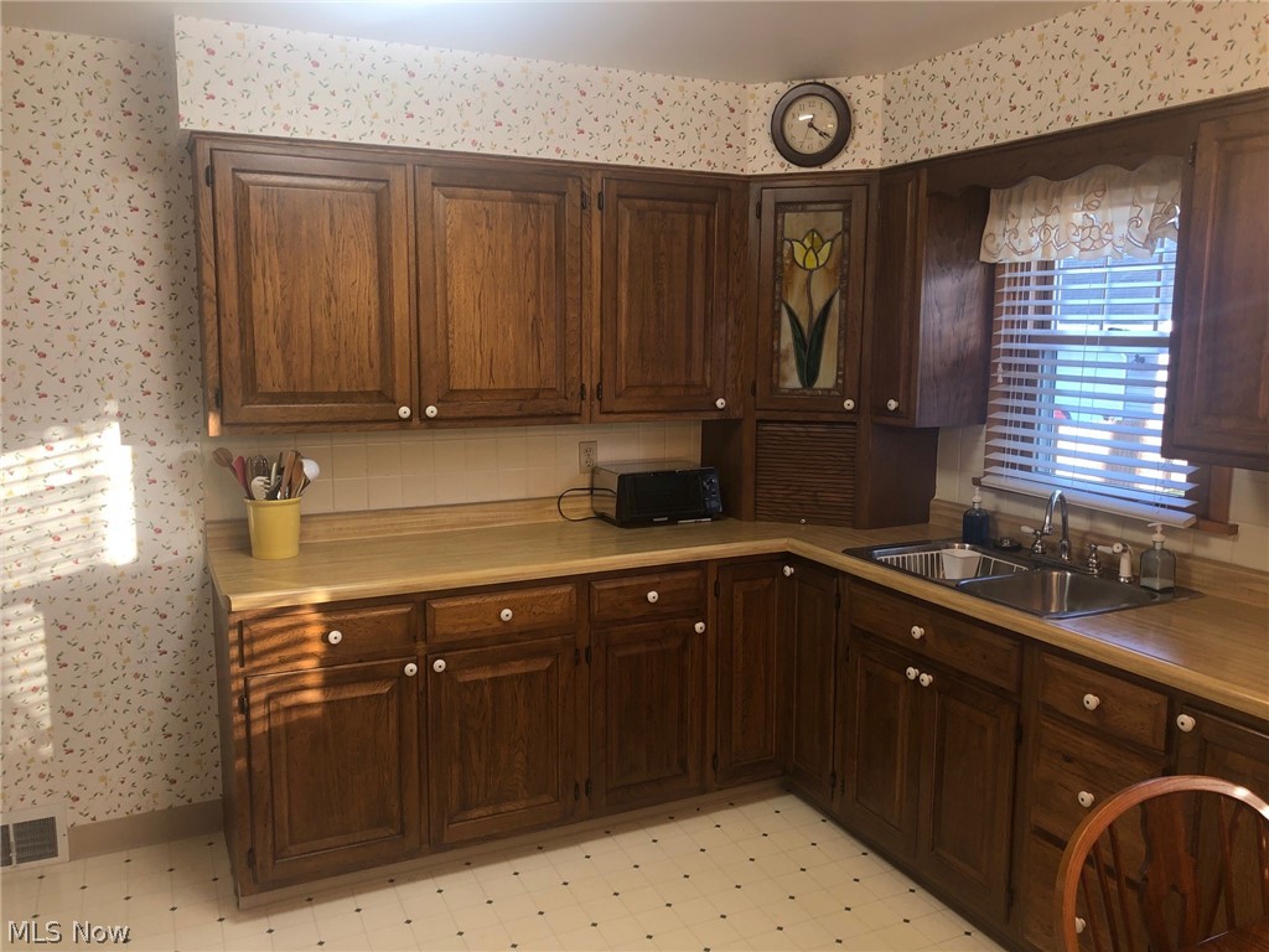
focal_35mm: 28
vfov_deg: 49.7
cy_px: 476
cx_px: 634
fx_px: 1026
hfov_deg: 63.4
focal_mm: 3.99
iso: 25
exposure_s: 1/15
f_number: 1.8
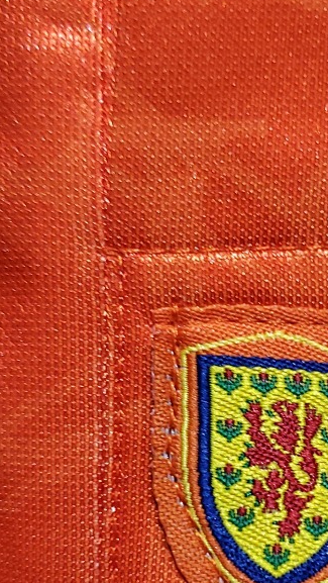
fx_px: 819
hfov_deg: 22.3
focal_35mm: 53
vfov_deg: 38.4
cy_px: 417
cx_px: 276
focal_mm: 4.3
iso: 200
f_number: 1.5
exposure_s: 1/30
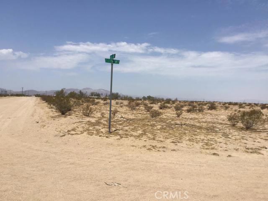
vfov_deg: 45.4
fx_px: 240
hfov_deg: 58.4
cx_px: 134
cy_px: 100
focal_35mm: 31
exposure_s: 1/3401
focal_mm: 3.3
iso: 25
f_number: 2.4
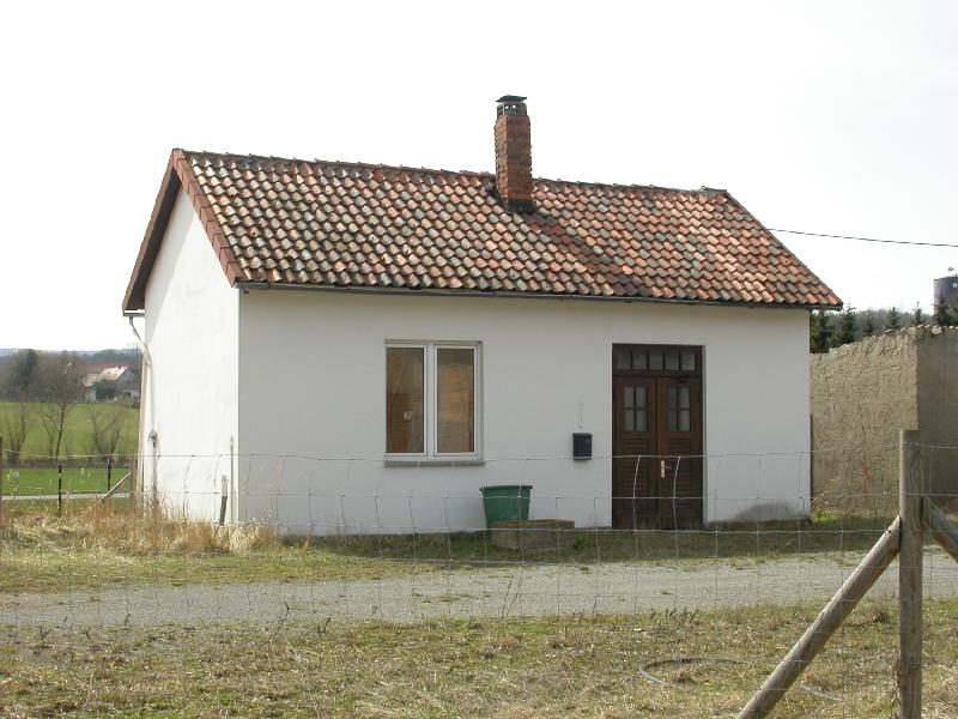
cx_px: 479
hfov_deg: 33.8
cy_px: 360
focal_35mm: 57
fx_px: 1577
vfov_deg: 25.7
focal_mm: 11.8
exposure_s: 1/326
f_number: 6.1
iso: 100
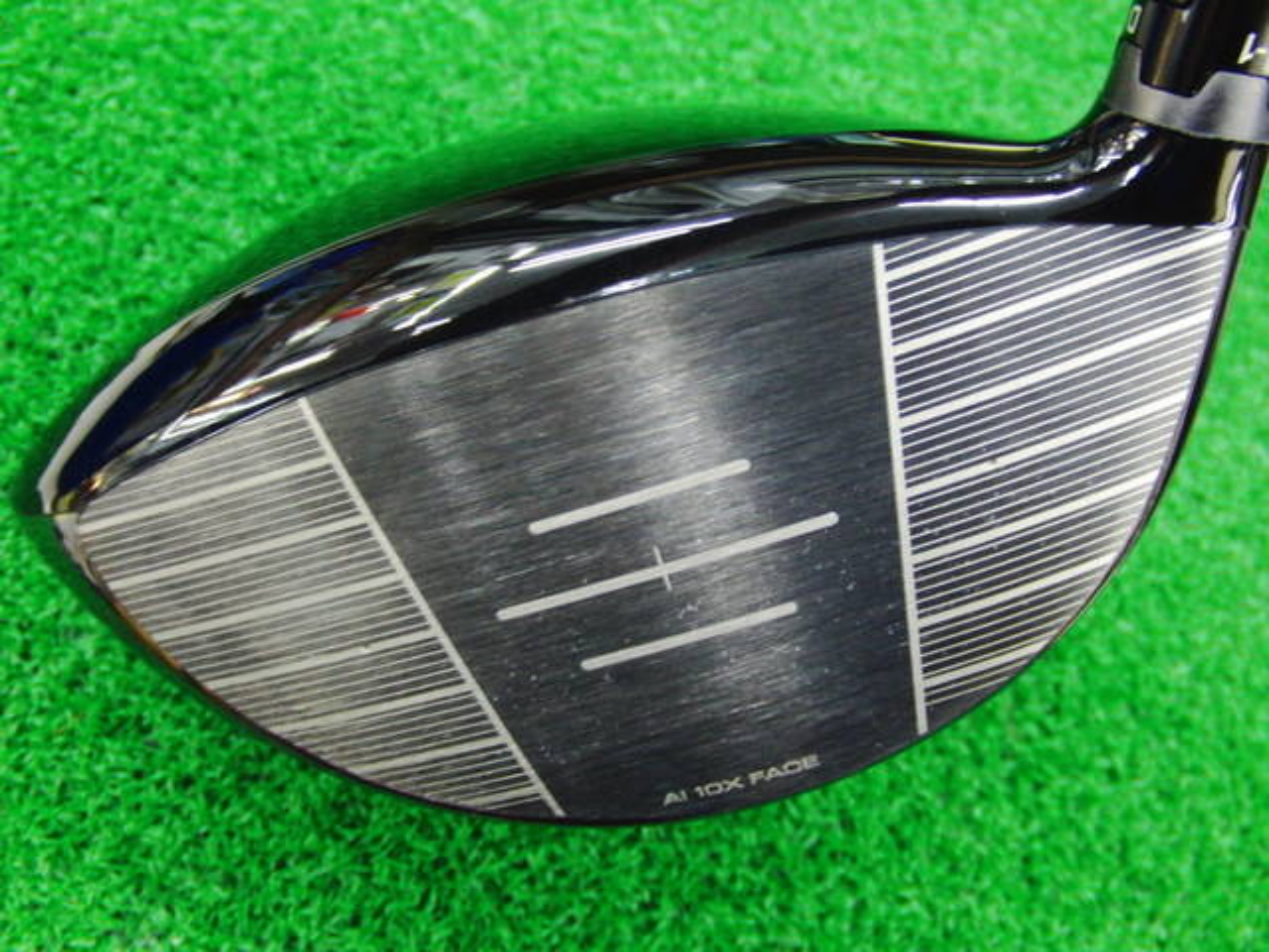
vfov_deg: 38.7
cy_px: 476
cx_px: 634
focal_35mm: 37
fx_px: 1356
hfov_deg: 50.1
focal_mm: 6.42
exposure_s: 1/15
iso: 400
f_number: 3.6
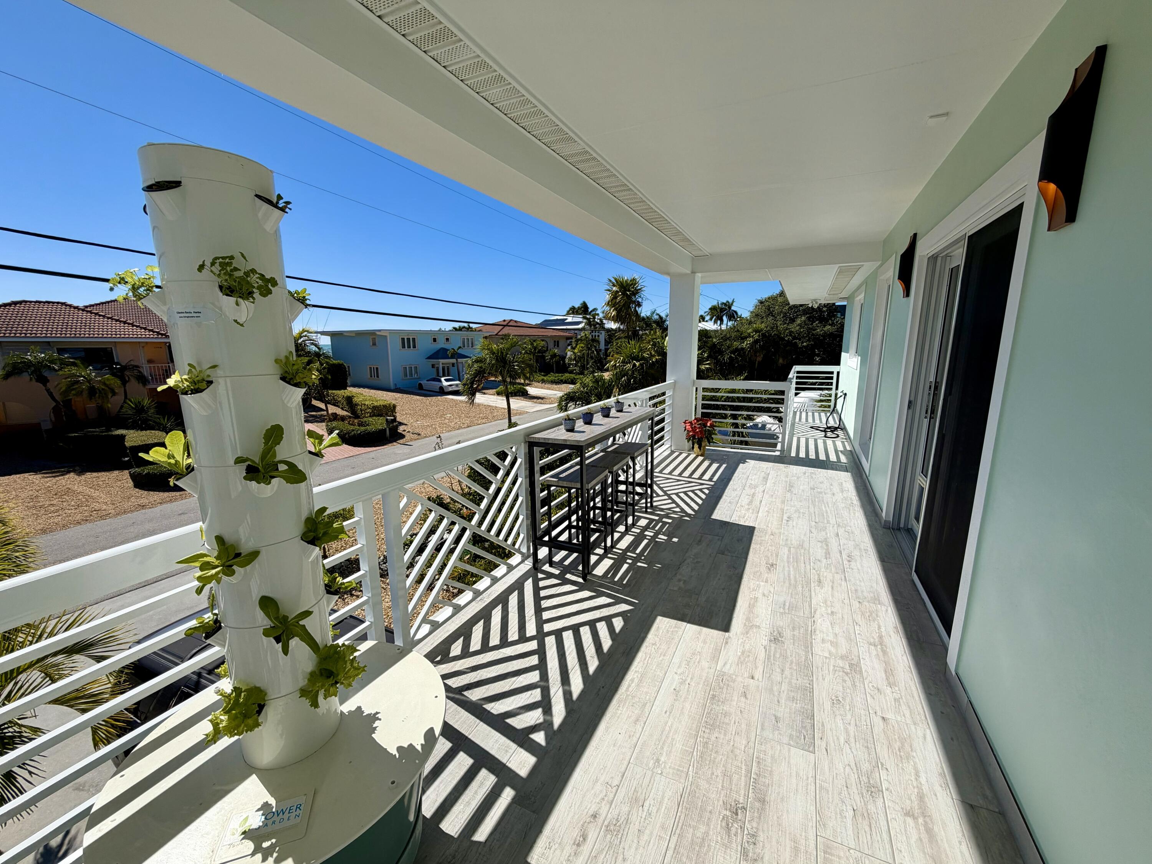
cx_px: 576
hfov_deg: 102.1
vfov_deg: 85.7
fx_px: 466
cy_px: 432
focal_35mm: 14
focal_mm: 2.22
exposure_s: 1/1534
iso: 20
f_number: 2.2
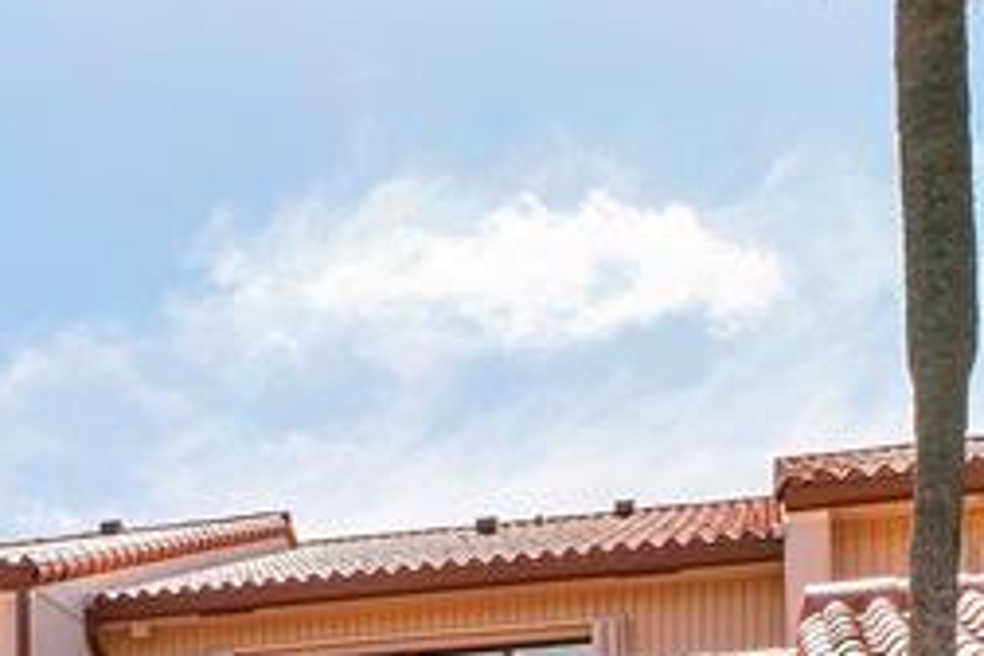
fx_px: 1667
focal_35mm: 61
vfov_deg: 18.7
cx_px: 172
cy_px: 1070
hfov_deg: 31.9
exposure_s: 1/125
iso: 100
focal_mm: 10
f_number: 13
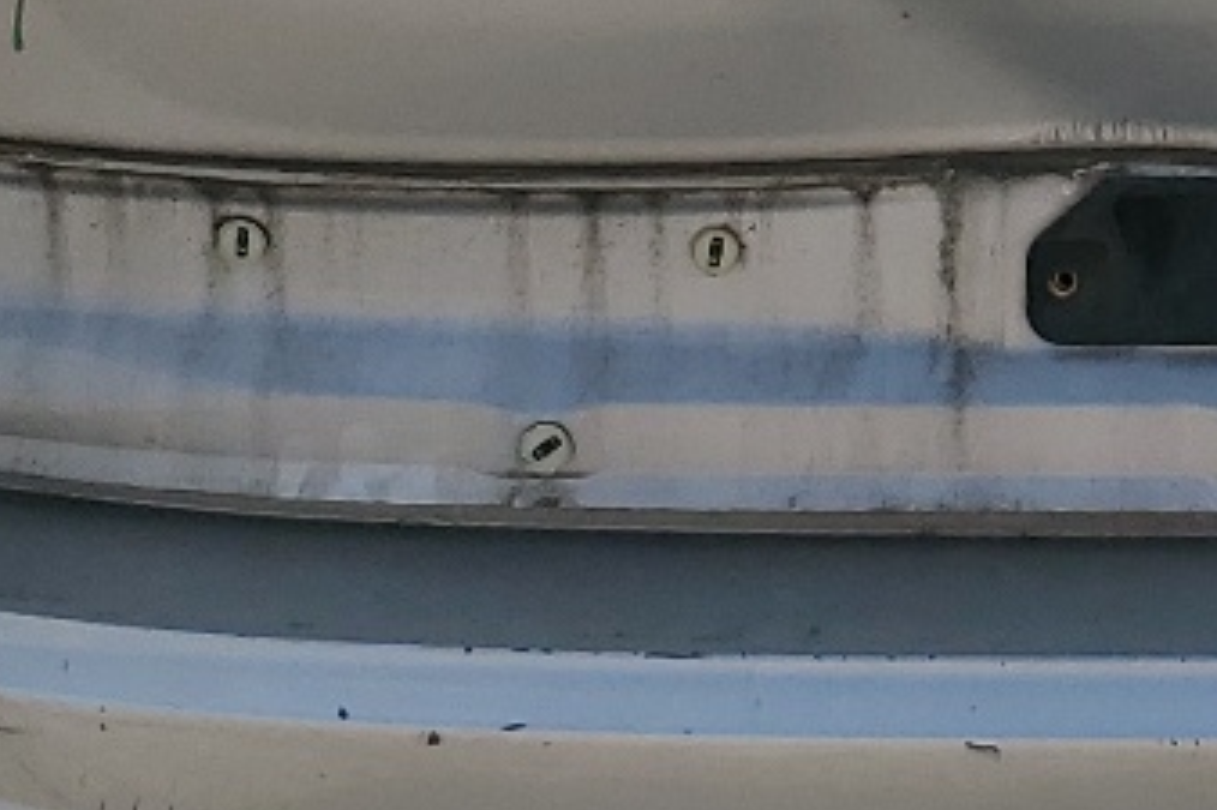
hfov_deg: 15.7
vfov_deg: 10.4
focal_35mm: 128
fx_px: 4325
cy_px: -346
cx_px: 1221
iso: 50
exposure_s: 1/5000
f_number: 1.5
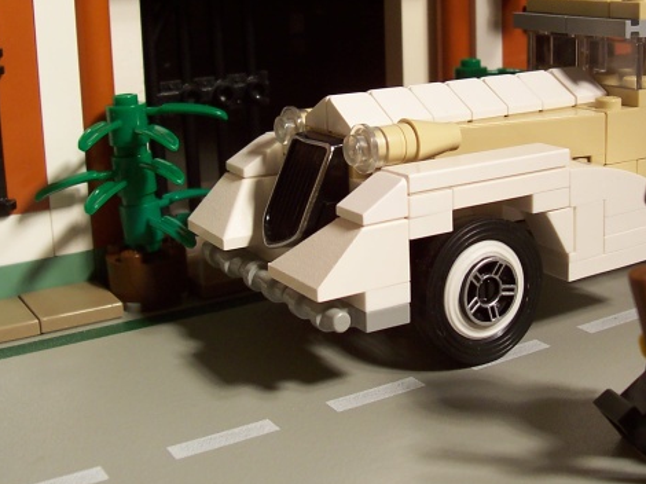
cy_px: 141
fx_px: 1045
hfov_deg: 34.3
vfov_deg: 25.9
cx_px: 387
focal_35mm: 56
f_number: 2.8
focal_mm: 5.6
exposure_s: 1/45
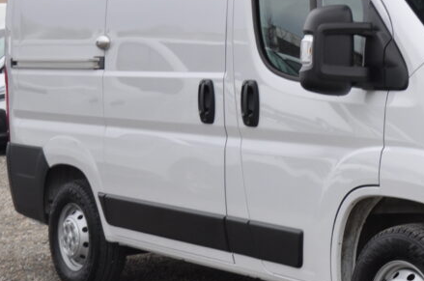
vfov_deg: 15.0
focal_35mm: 91
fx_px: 1070
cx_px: 413
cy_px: 121
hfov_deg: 21.7
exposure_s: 1/100
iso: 400
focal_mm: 26
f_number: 5
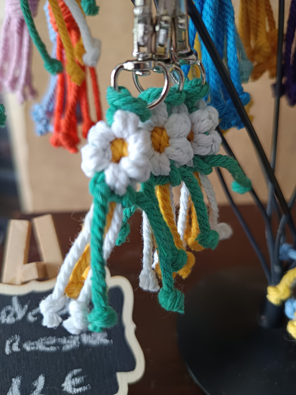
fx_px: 274
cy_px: 198
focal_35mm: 24
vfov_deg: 71.6
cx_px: 148
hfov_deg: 56.8
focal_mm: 5.31
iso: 825
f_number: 1.7
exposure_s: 1/50
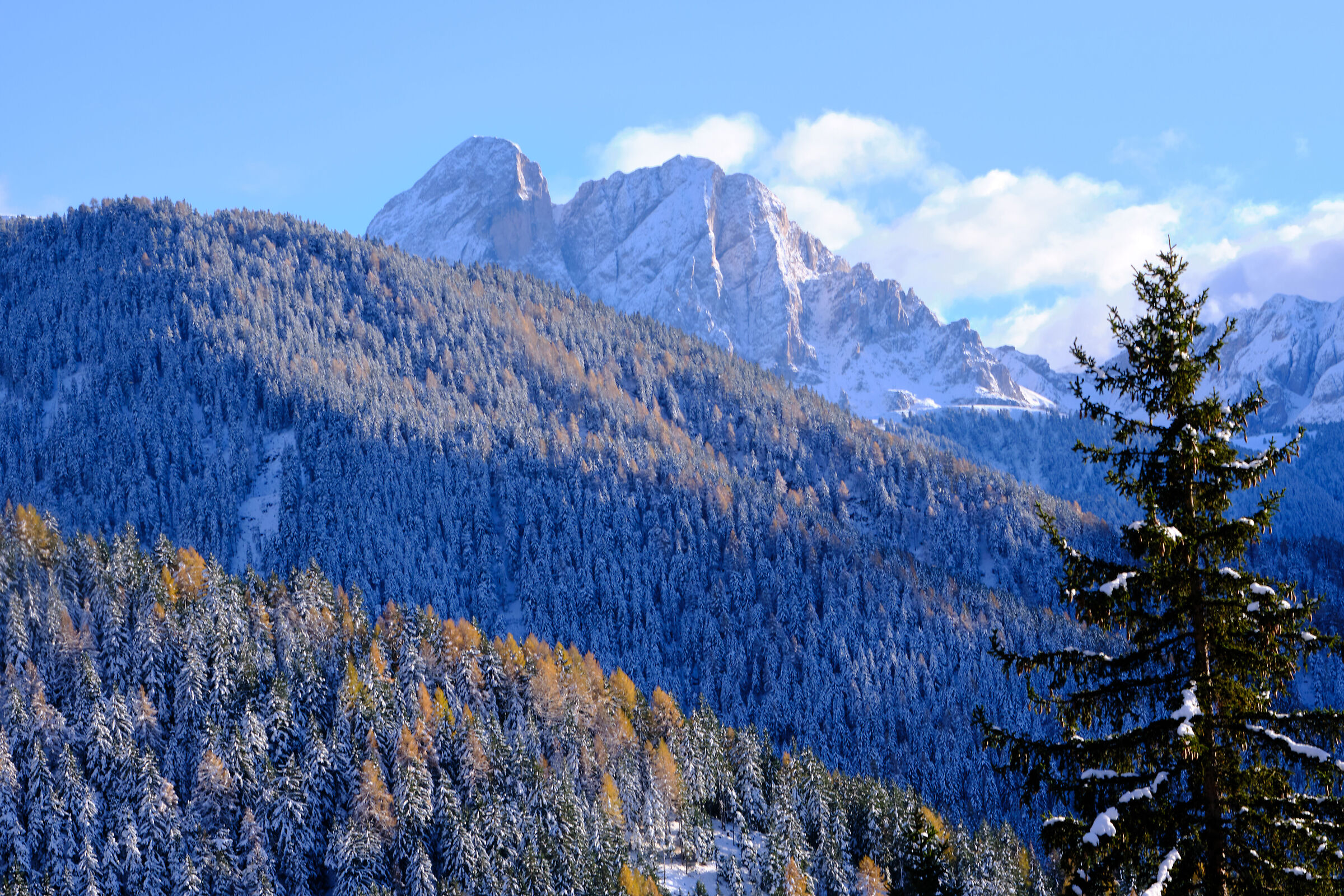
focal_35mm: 123
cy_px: 448
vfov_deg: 11.1
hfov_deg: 16.7
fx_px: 4592
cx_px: 672
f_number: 11
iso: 400
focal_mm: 81.9
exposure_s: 1/160
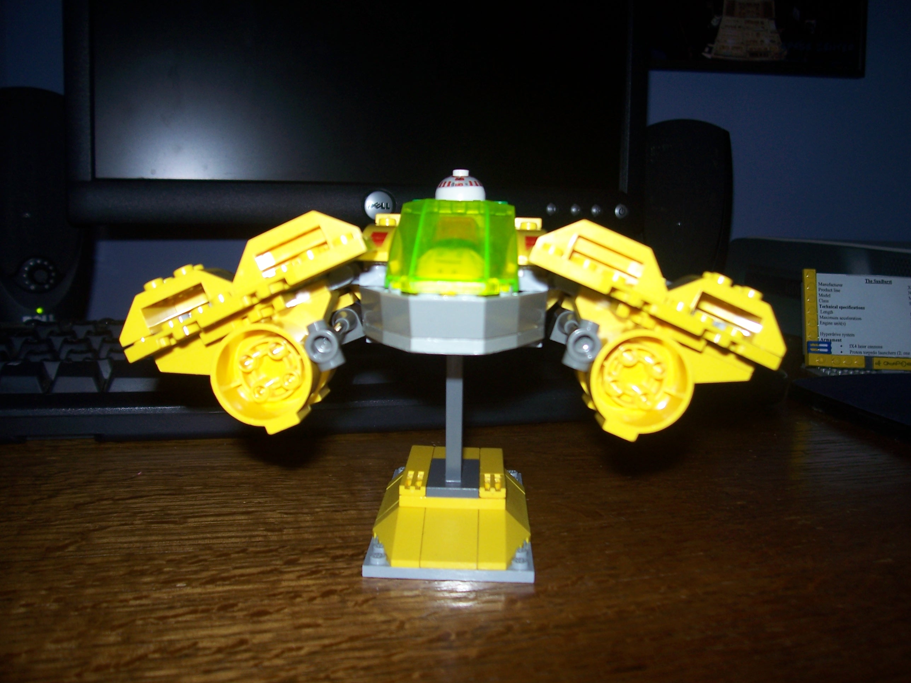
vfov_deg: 41.8
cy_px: 342
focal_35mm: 34
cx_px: 456
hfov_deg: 54.0
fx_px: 895
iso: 80
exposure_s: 1/60
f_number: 2.7
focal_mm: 5.6
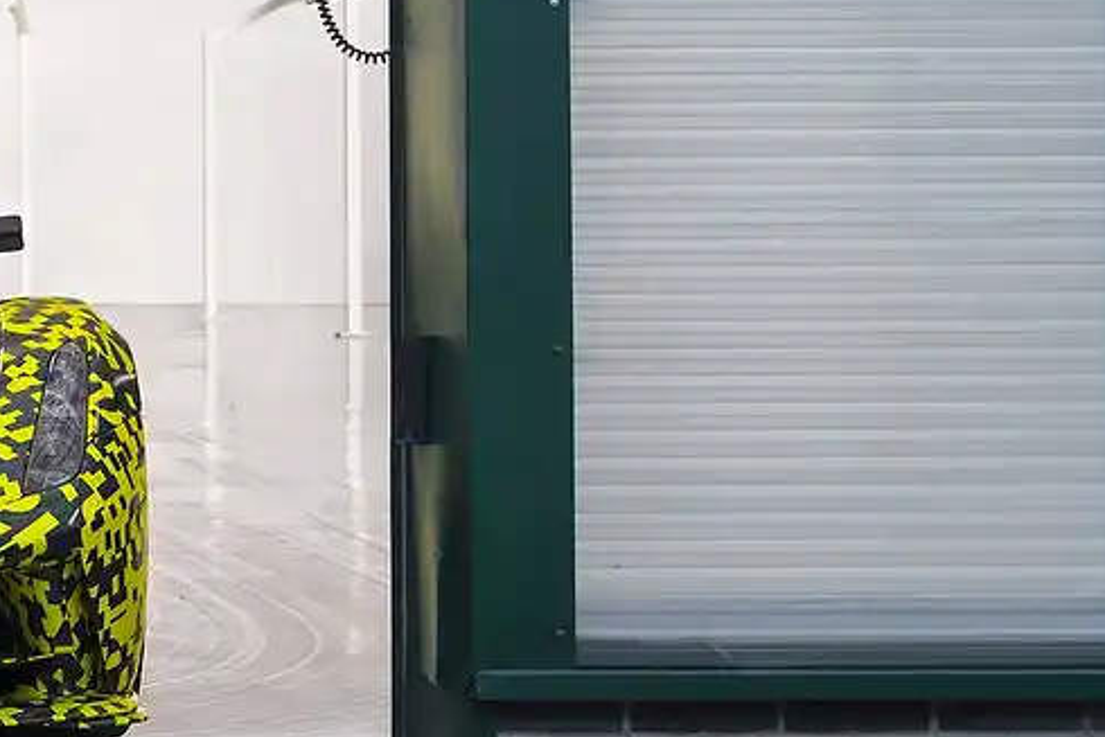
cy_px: 77
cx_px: -458
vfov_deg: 9.7
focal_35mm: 141
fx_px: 4329
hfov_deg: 13.8
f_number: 5.6
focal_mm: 48
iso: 250
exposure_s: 1/125
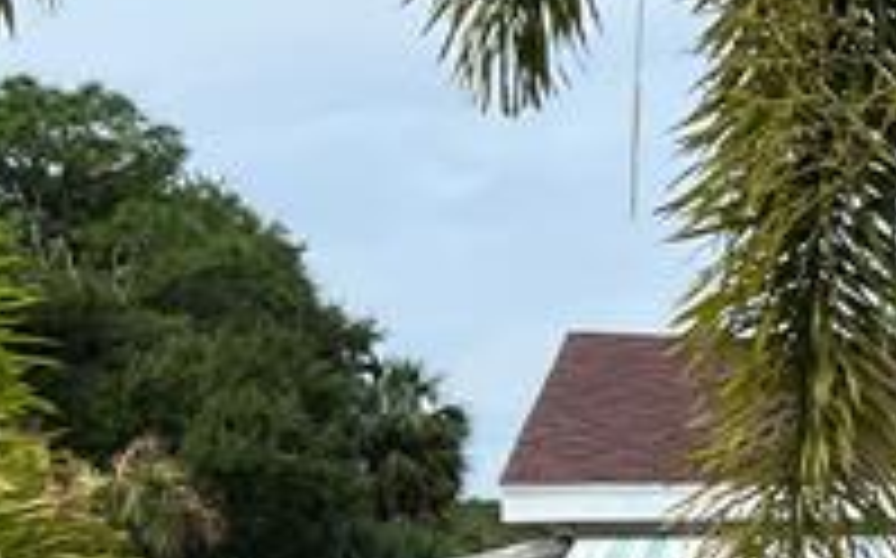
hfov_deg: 16.8
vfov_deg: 11.6
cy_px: 576
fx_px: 2708
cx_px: 1409
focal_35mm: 111
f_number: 1.5
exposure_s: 1/3831
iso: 50
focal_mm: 5.7
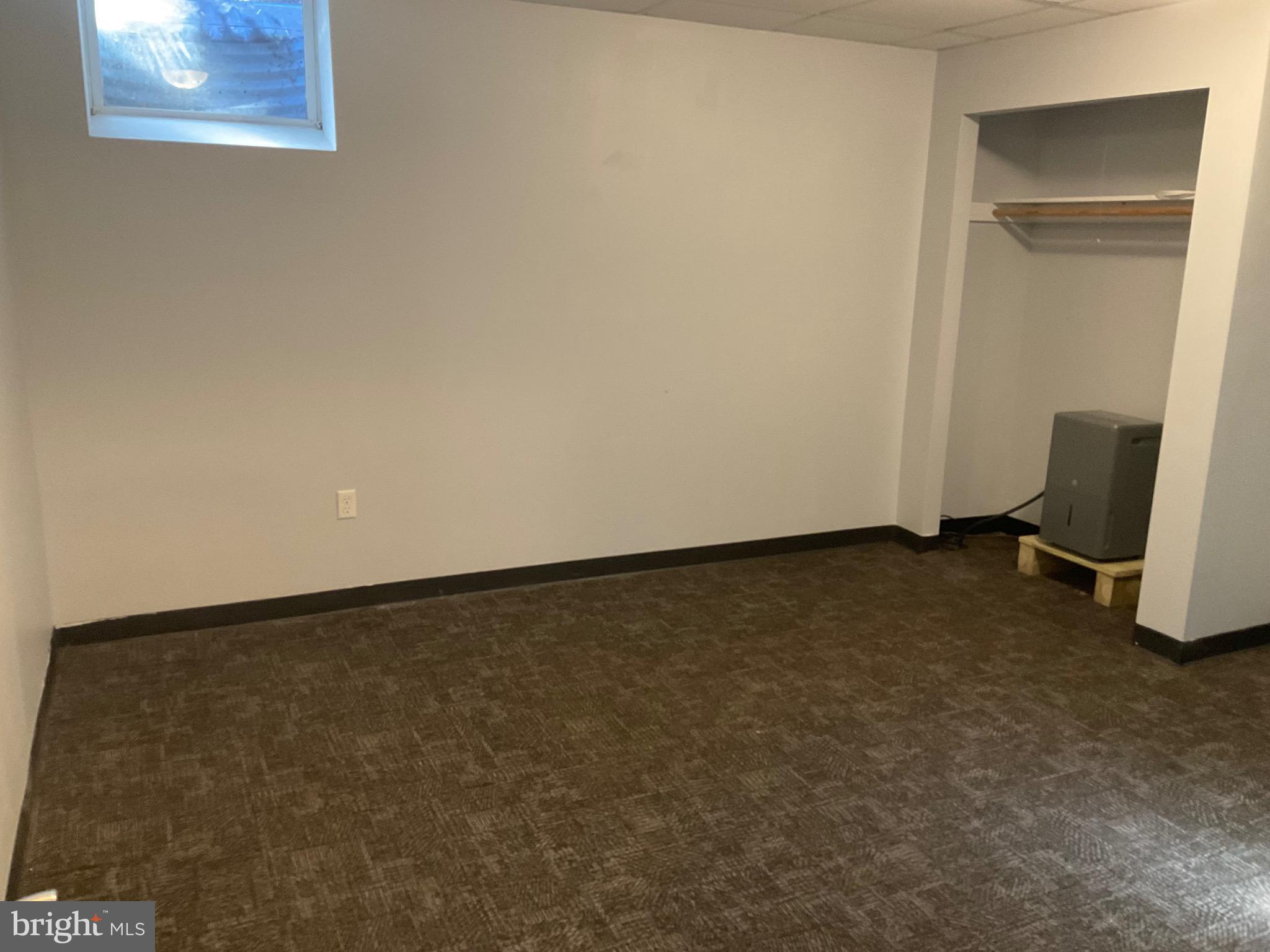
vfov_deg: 48.2
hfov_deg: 61.7
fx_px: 1064
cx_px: 635
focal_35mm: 29
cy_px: 476
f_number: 1.8
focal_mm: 3
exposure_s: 1/40
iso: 320
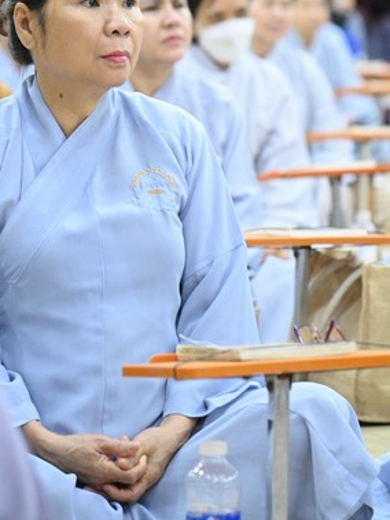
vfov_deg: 10.0
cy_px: 124
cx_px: 195
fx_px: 2971
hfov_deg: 7.5
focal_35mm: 198
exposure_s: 1/160
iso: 12800
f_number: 4
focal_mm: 120
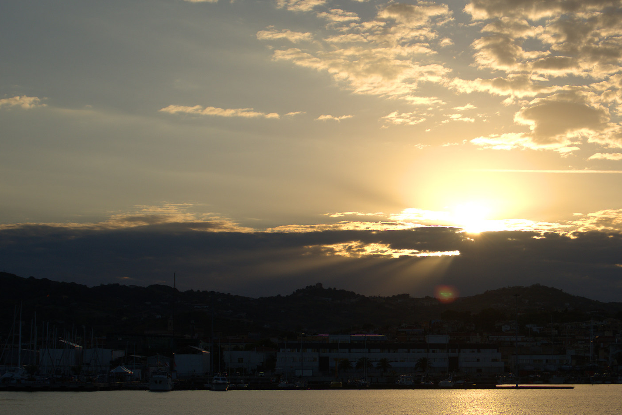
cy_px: 260
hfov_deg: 23.7
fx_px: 1468
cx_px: 455
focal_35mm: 85
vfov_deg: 16.0
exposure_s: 1/800
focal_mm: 50
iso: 100
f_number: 8
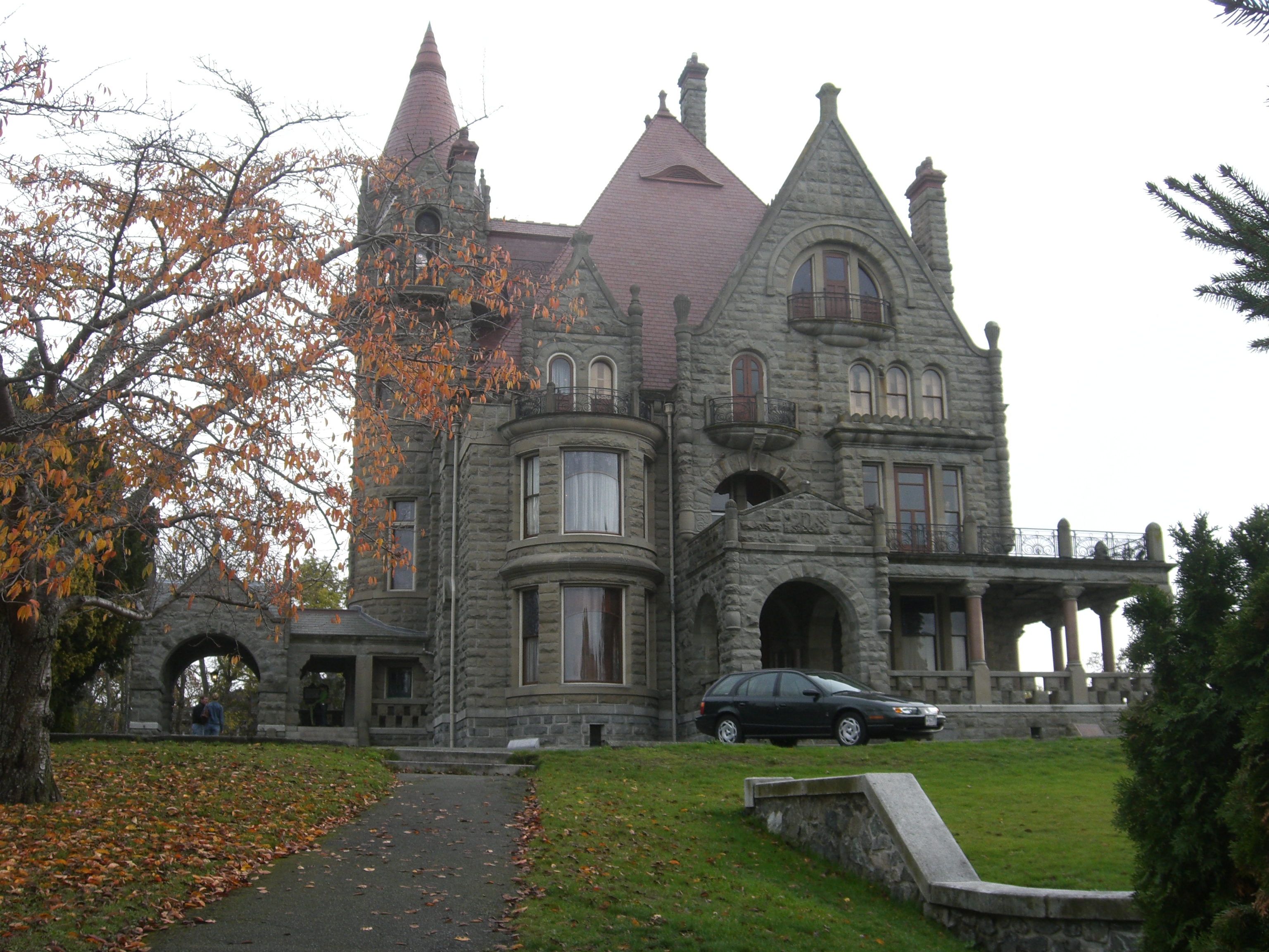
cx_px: 634
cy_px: 476
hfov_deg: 49.0
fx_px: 1393
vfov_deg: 37.7
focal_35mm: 38
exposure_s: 1/320
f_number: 4
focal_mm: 7.9
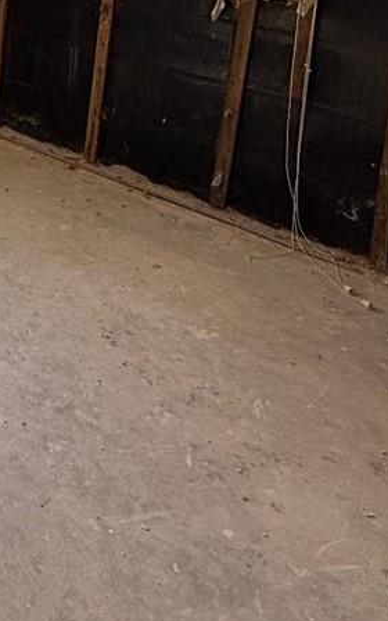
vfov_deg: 32.9
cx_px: -291
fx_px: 897
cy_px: -80
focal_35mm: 53
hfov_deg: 19.2
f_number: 2.2
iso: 64
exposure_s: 1/365
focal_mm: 2.22
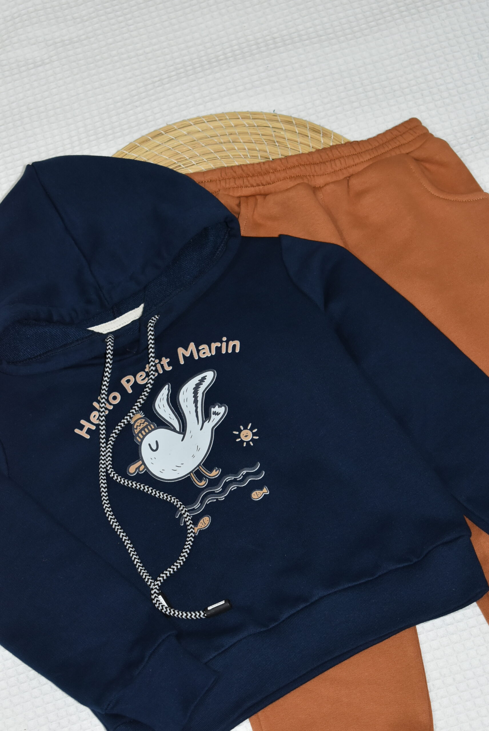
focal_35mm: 82
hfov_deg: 16.6
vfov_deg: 24.6
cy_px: 366
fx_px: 1678
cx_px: 244
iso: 800
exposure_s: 1/80
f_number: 5.6
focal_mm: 55
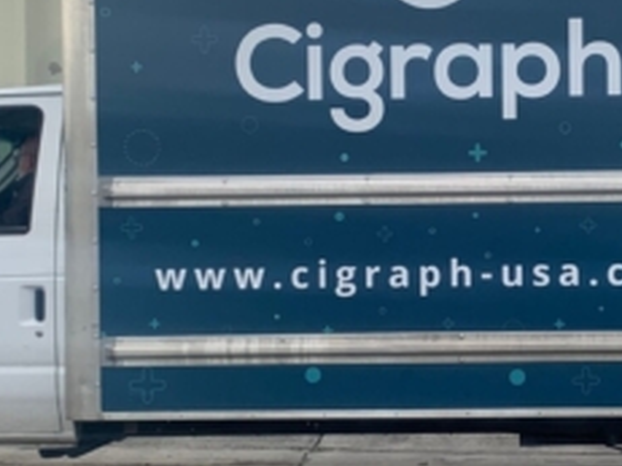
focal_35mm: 90
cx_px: 474
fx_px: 1616
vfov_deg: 16.4
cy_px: 207
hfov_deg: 21.6
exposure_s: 1/651
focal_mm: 4.25
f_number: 1.8
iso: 25
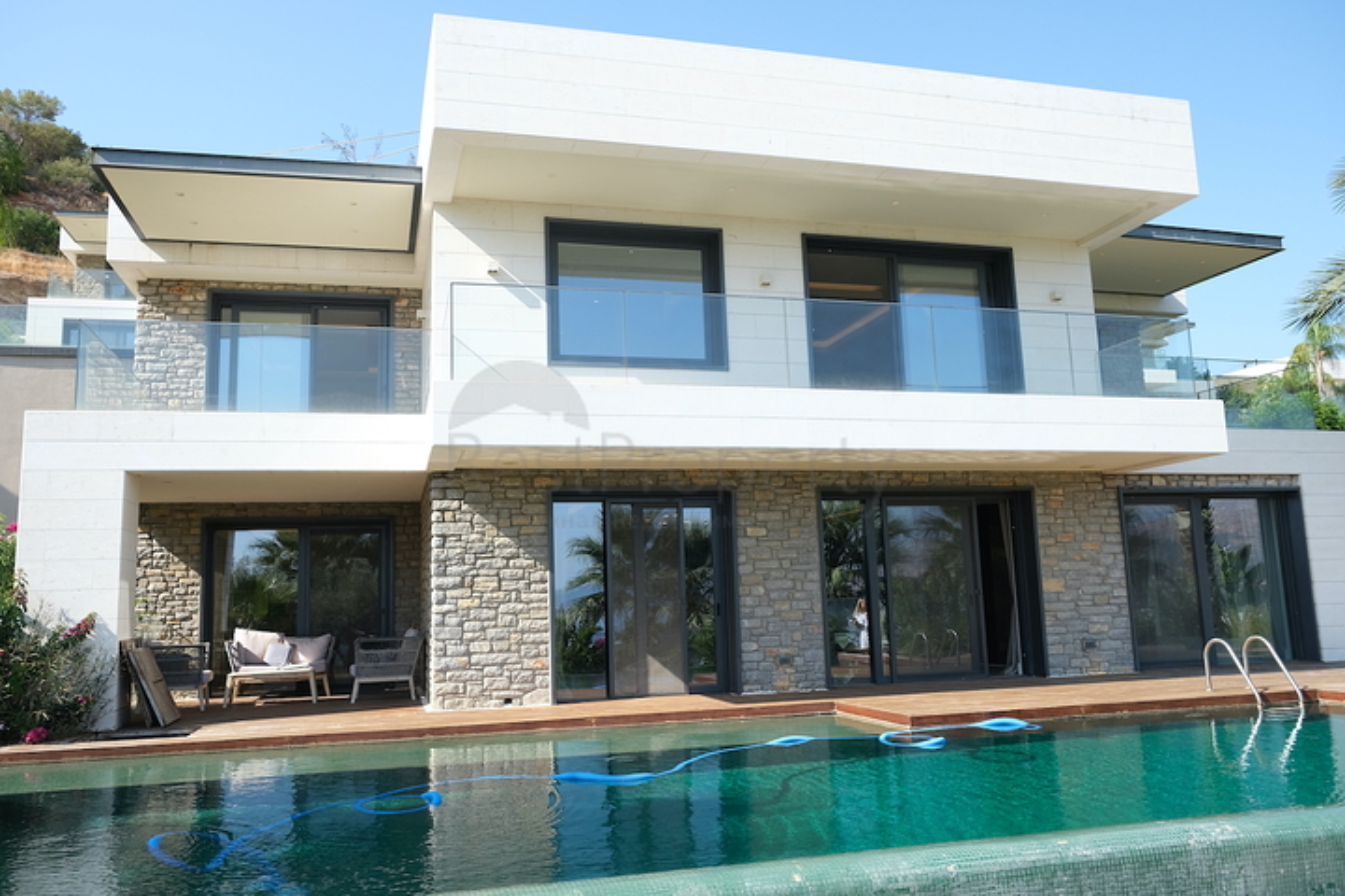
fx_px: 1009
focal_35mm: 27
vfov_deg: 47.9
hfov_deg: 67.4
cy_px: 448
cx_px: 672
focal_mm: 18
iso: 160
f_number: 5.6
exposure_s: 1/240
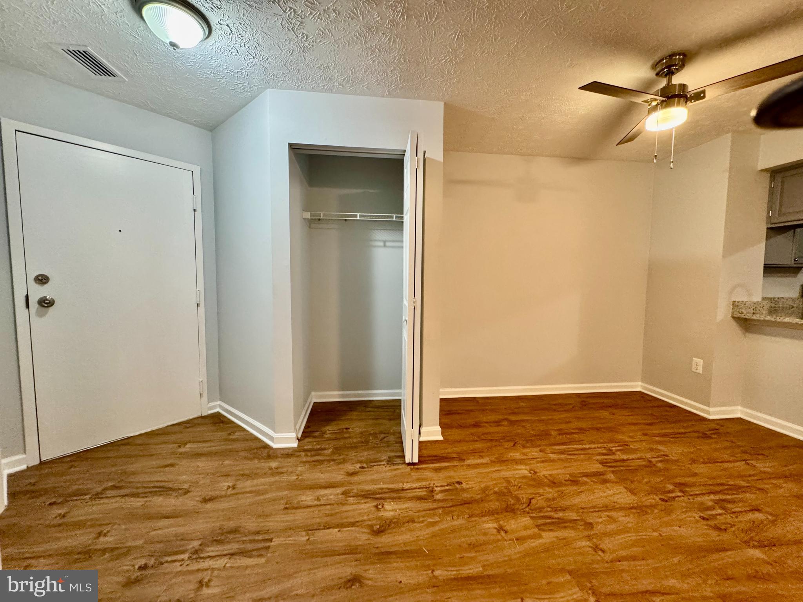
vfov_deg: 85.7
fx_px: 325
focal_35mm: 14
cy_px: 301
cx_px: 402
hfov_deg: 102.1
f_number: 2.2
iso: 500
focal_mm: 2.22
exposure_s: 1/60
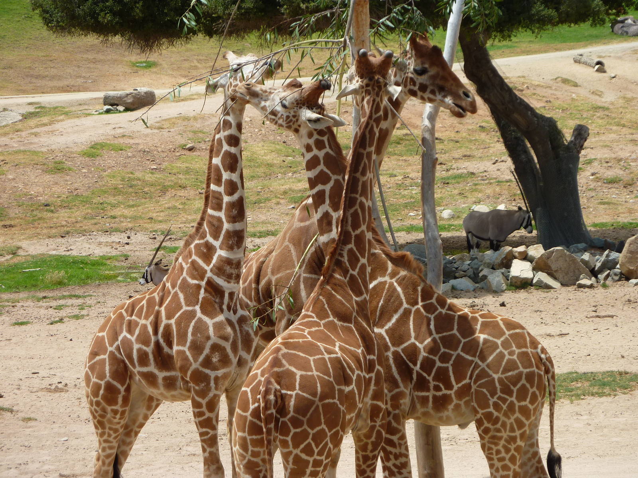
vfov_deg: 10.8
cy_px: 239
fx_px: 2525
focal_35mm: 137
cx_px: 319
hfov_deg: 14.4
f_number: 5
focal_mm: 22.5
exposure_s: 1/400
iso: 80
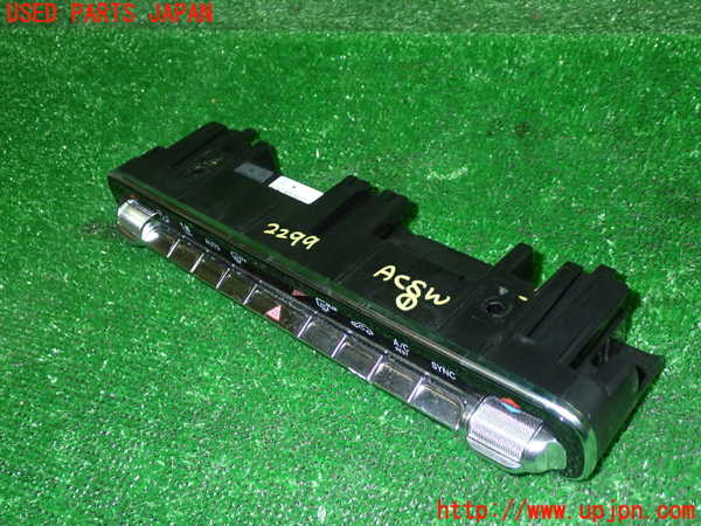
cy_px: 263
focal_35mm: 38
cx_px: 350
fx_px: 770
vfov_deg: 37.7
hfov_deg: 49.0
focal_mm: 6.83
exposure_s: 1/40
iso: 800
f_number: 8
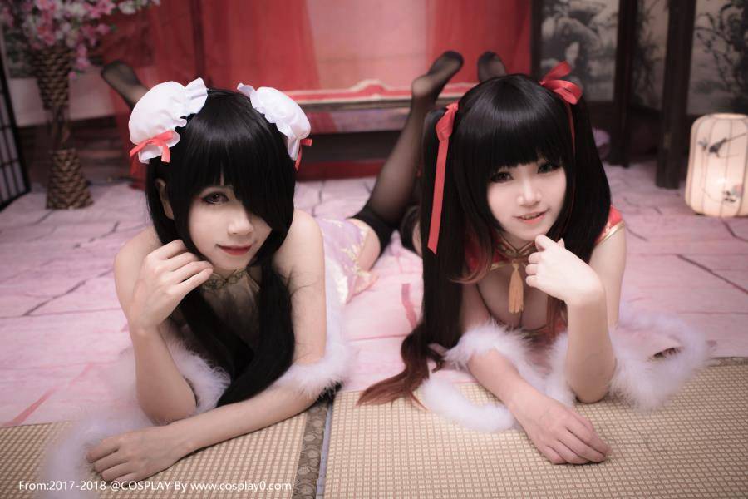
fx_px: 727
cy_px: 250
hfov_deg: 54.4
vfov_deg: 37.9
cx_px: 374
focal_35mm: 35
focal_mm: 35
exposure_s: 1/160
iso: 200
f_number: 3.5
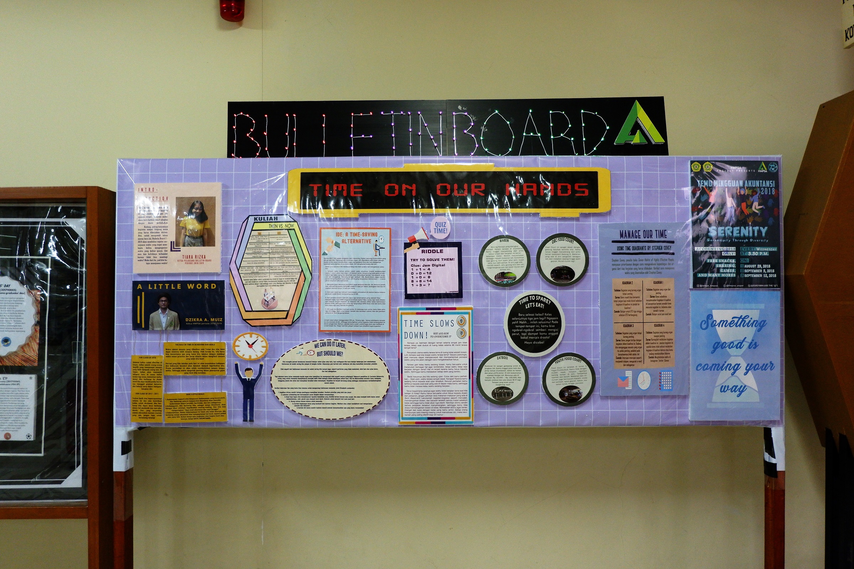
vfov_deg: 53.1
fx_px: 569
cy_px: 284
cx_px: 427
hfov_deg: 73.7
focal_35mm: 24
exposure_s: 1/34
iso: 800
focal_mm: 16
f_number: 3.5
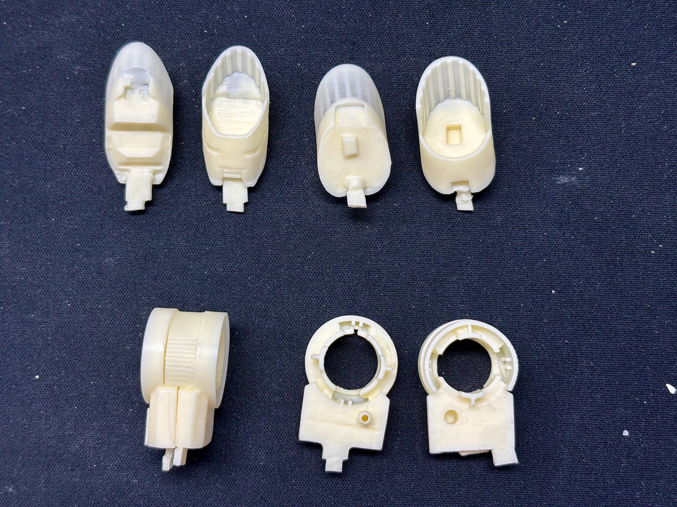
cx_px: 338
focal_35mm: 52
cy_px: 254
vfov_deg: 28.0
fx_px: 1017
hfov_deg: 36.8
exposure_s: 1/60
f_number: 1.6
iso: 32
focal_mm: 5.96
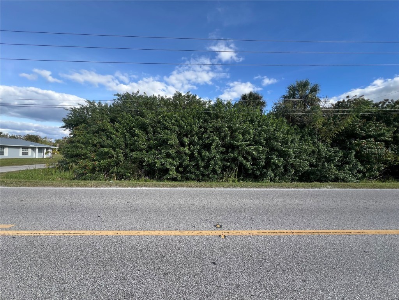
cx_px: 200
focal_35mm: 13
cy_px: 150
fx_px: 150
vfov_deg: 89.9
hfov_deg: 106.2
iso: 32
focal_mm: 1.57
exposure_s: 1/473
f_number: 1.8
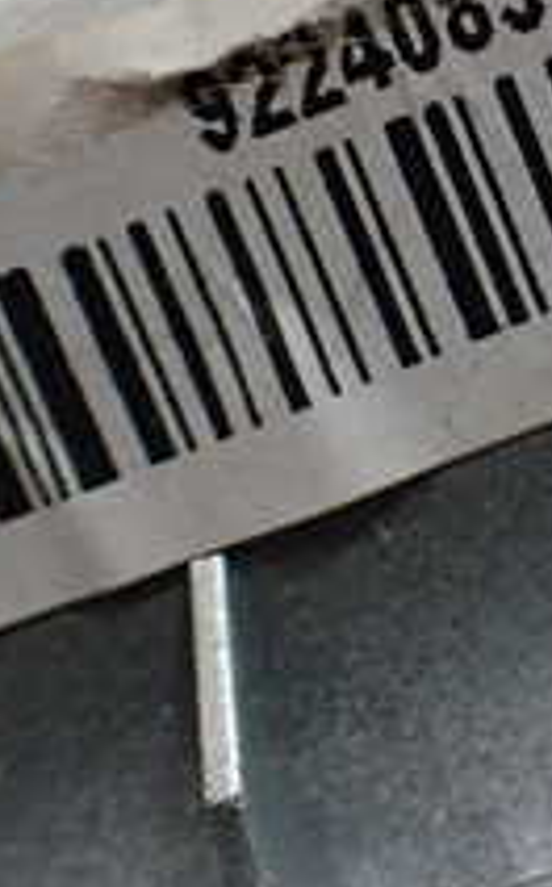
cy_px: 205
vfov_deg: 22.8
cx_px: 669
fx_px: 2172
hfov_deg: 14.0
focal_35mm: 90
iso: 400
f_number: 2.3
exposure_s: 1/125
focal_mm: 5.4
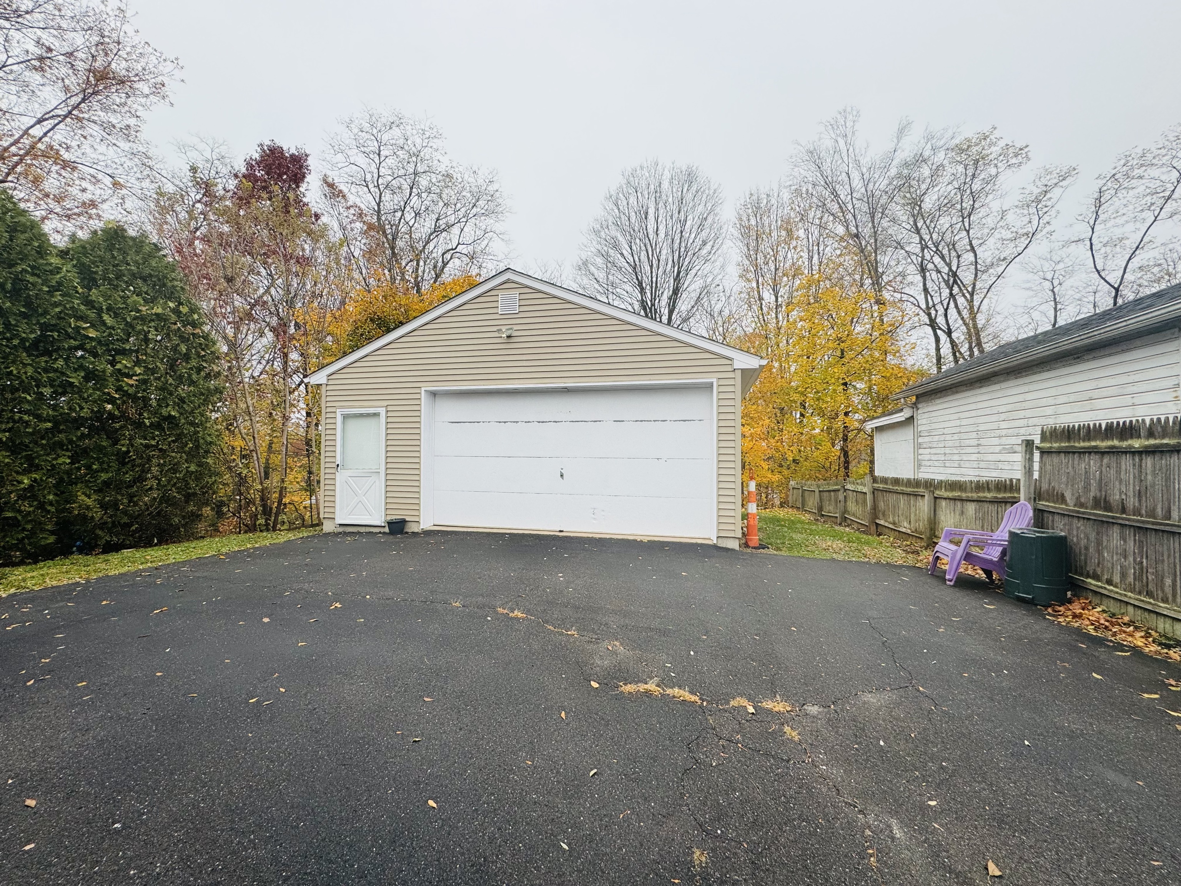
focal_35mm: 14
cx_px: 590
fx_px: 478
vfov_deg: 85.7
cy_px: 443
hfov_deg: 102.1
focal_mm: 2.22
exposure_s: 1/332
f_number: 2.2
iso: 40
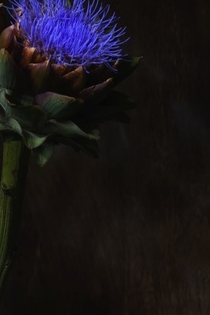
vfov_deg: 8.6
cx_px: 158
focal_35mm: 238
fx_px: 2082
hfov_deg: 5.8
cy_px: 201
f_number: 9
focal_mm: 75
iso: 50
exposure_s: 25
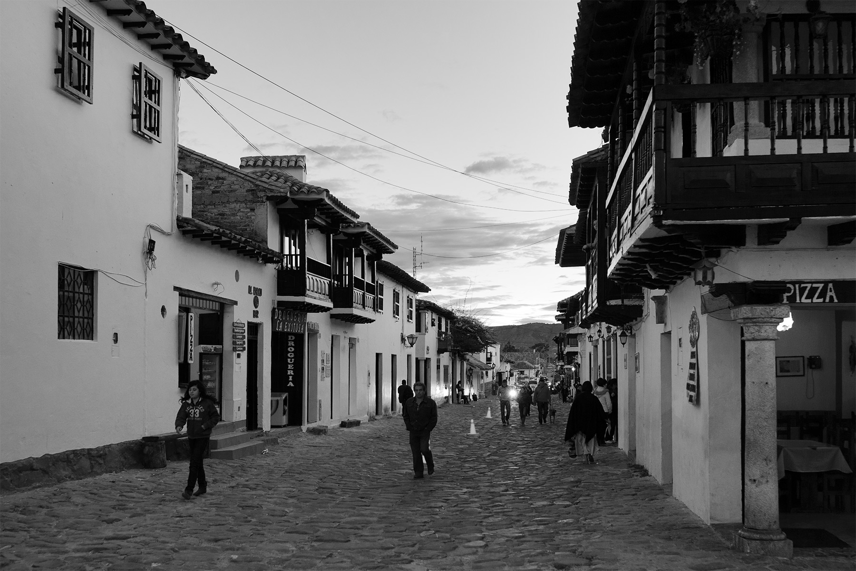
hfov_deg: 54.4
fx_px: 832
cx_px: 428
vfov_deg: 37.9
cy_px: 286
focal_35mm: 35
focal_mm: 35
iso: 800
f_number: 4.5
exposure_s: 1/160
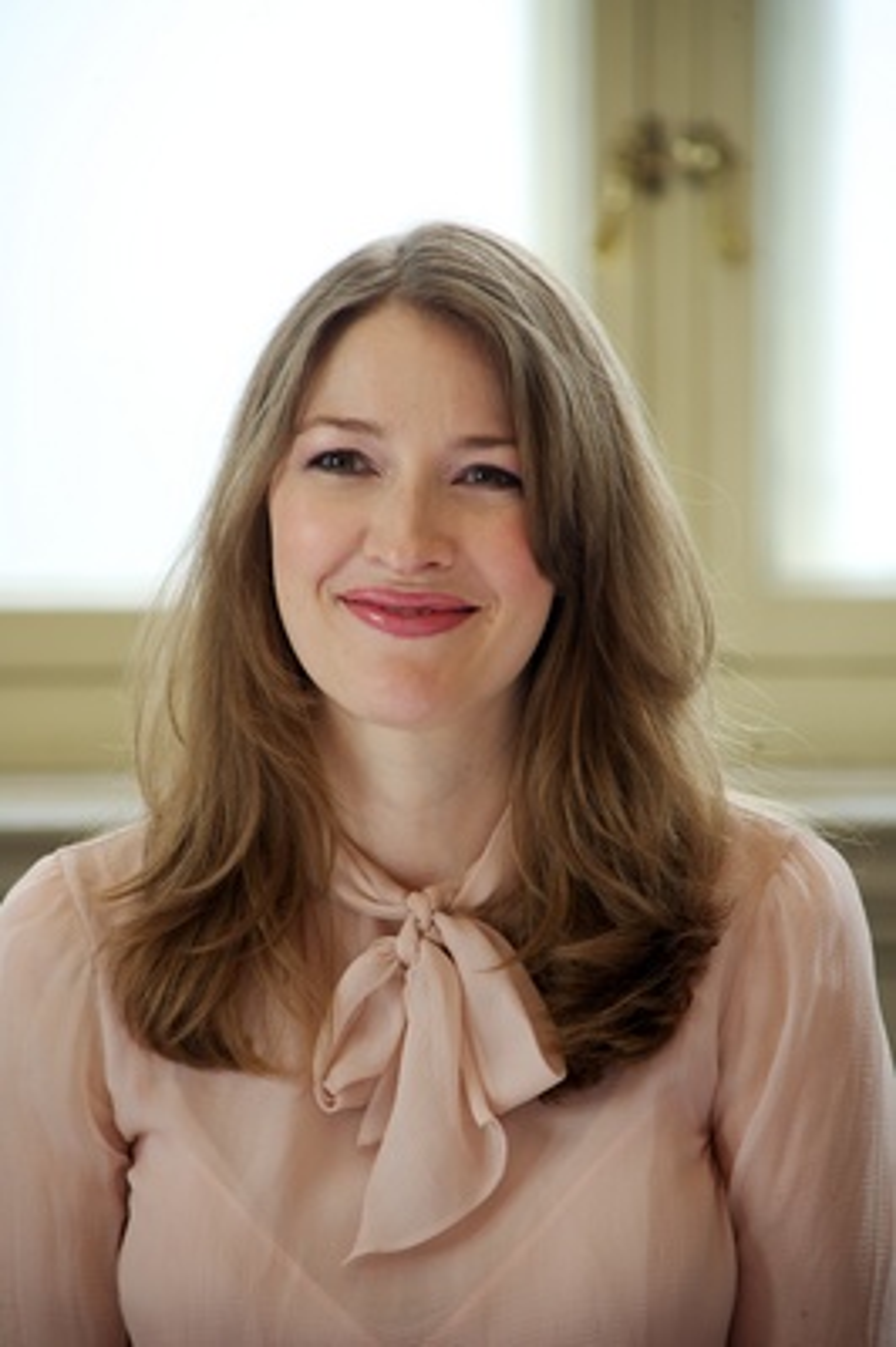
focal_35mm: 200
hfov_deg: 6.9
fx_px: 7479
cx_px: 448
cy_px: 674
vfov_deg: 10.3
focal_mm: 200
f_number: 5.6
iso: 500
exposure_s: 1/60
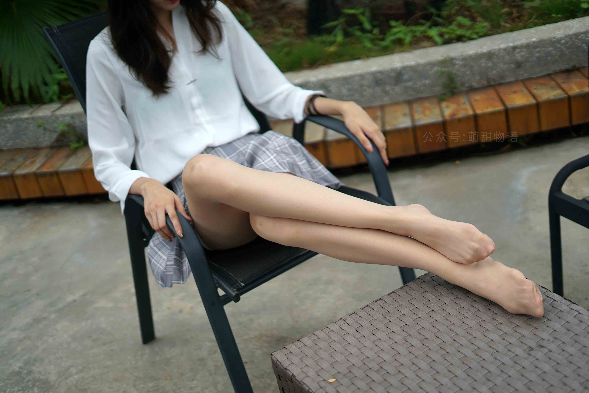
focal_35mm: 50
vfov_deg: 27.0
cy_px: 196
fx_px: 818
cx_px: 294
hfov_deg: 39.6
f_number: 1.8
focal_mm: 50
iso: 200
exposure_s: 1/8000
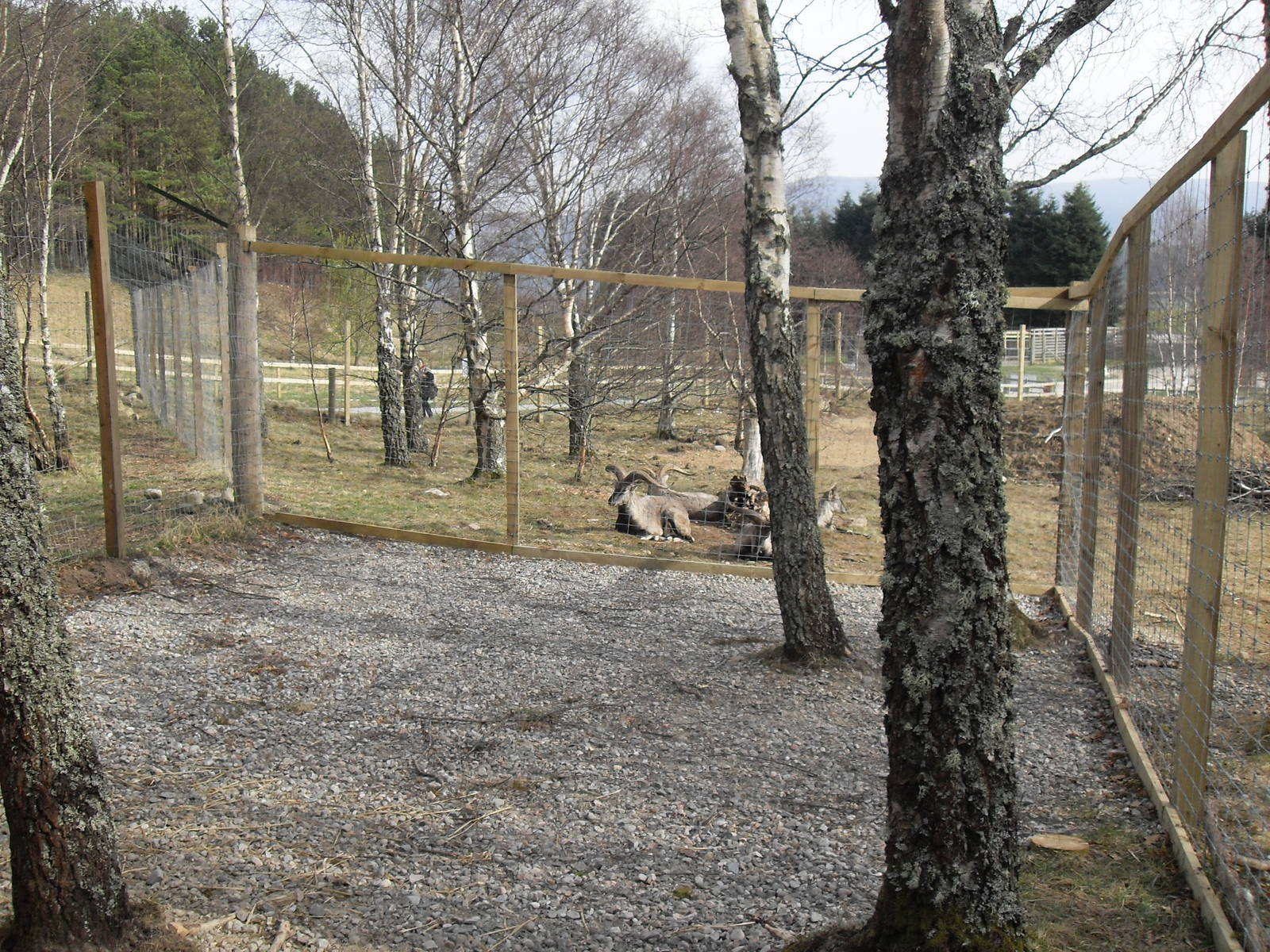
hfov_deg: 50.1
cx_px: 635
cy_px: 476
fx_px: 1357
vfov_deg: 38.7
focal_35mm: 37
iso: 80
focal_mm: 6.3
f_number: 8.9
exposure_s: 1/45
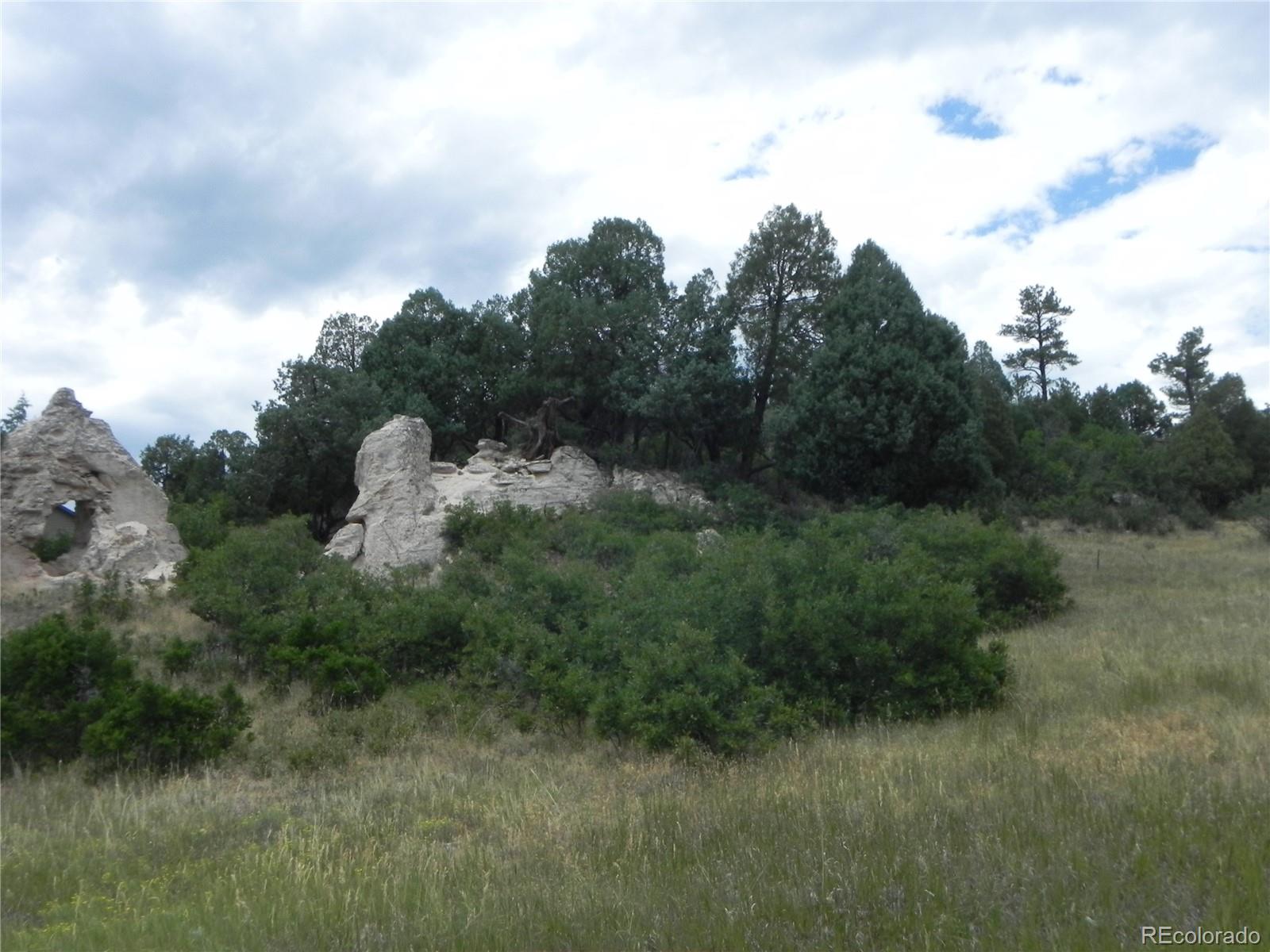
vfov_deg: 42.9
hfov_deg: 55.4
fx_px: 1211
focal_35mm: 33
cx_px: 635
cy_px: 476
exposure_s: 1/312
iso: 160
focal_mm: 5.9
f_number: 7.1
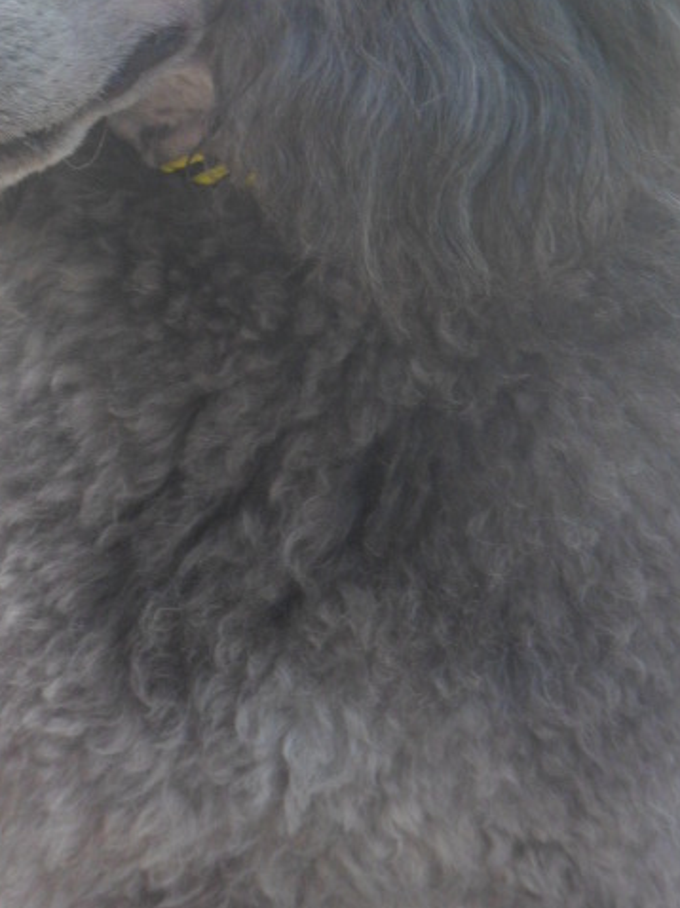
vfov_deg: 10.9
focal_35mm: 180
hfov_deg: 8.2
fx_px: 4719
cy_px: 70
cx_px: 336
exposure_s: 1/180
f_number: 5.1
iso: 80
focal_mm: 14
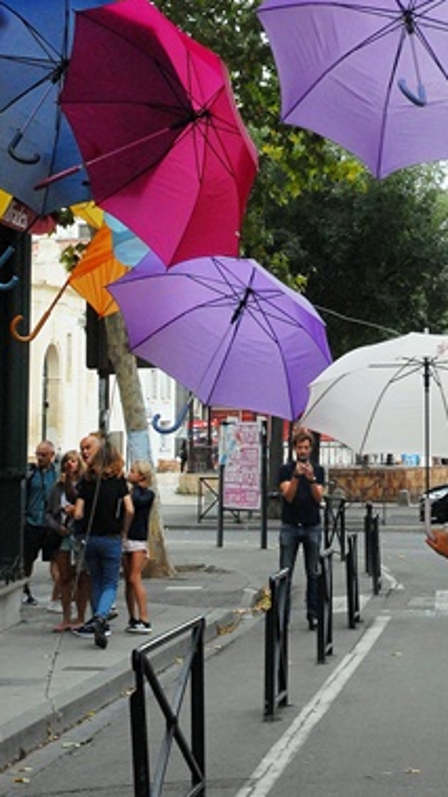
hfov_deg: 10.5
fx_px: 2388
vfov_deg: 18.7
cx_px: 557
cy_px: 130
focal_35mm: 113
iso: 400
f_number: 9
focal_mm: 34
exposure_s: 1/320
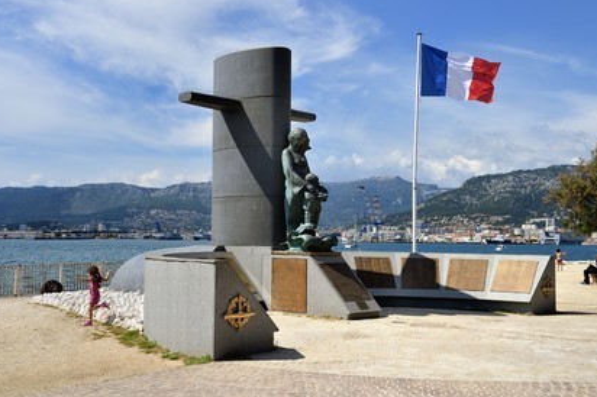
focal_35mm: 46
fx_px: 762
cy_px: 196
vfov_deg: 29.2
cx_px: 298
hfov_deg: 42.8
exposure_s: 1/250
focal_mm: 45
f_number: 16
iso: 200
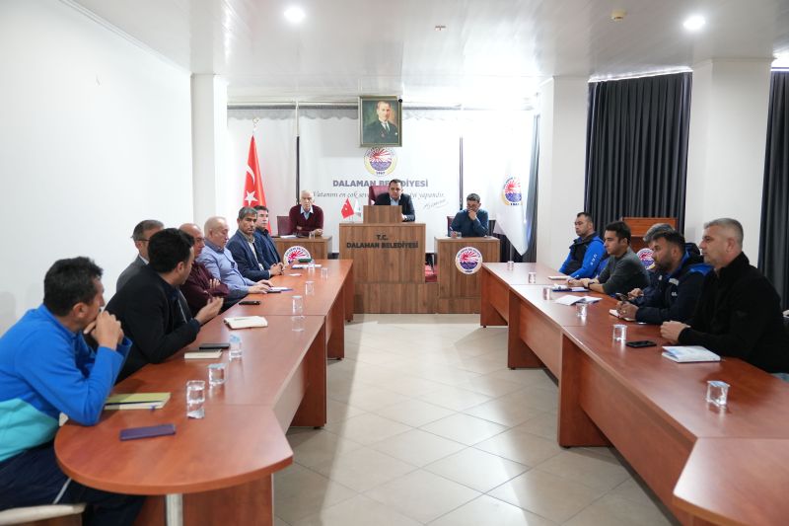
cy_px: 263
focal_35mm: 30
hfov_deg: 61.9
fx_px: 657
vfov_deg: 43.6
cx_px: 394
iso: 4000
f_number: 2.8
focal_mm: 30
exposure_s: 1/100
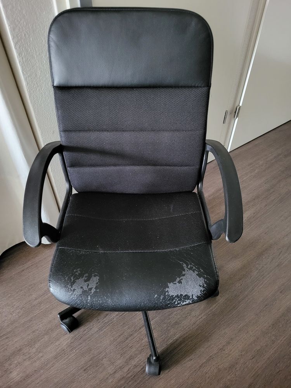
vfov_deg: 67.3
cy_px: 194
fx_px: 291
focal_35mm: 26
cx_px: 146
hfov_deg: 53.1
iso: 1600
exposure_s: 1/25
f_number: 1.8
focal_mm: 5.4
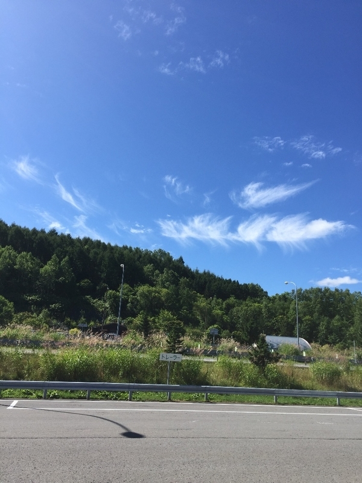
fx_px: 404
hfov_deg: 48.2
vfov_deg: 61.7
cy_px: 242
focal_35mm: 29
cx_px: 181
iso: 32
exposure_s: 1/1799
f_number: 2.2
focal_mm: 4.15
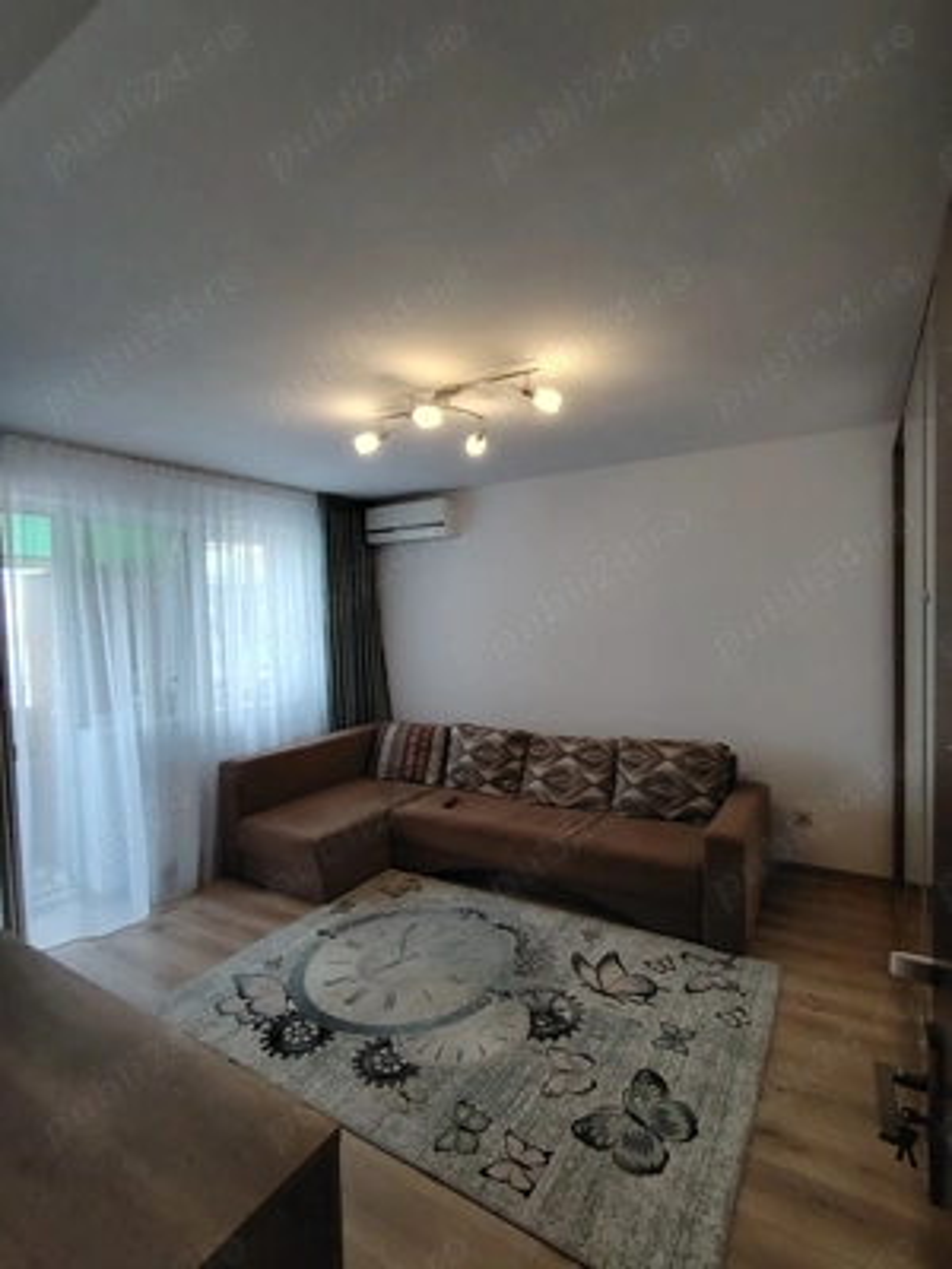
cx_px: 476
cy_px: 634
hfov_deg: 74.7
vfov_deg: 91.0
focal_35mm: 17
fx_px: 623
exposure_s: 1/100
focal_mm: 1.42
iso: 210
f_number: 2.2
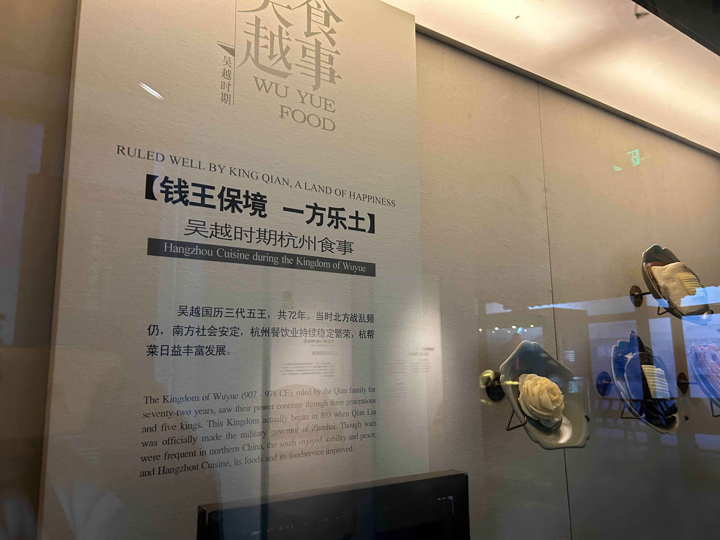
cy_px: 270
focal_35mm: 26
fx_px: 541
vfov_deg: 53.1
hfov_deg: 67.3
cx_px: 360
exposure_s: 1/50
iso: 250
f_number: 1.5
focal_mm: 5.7
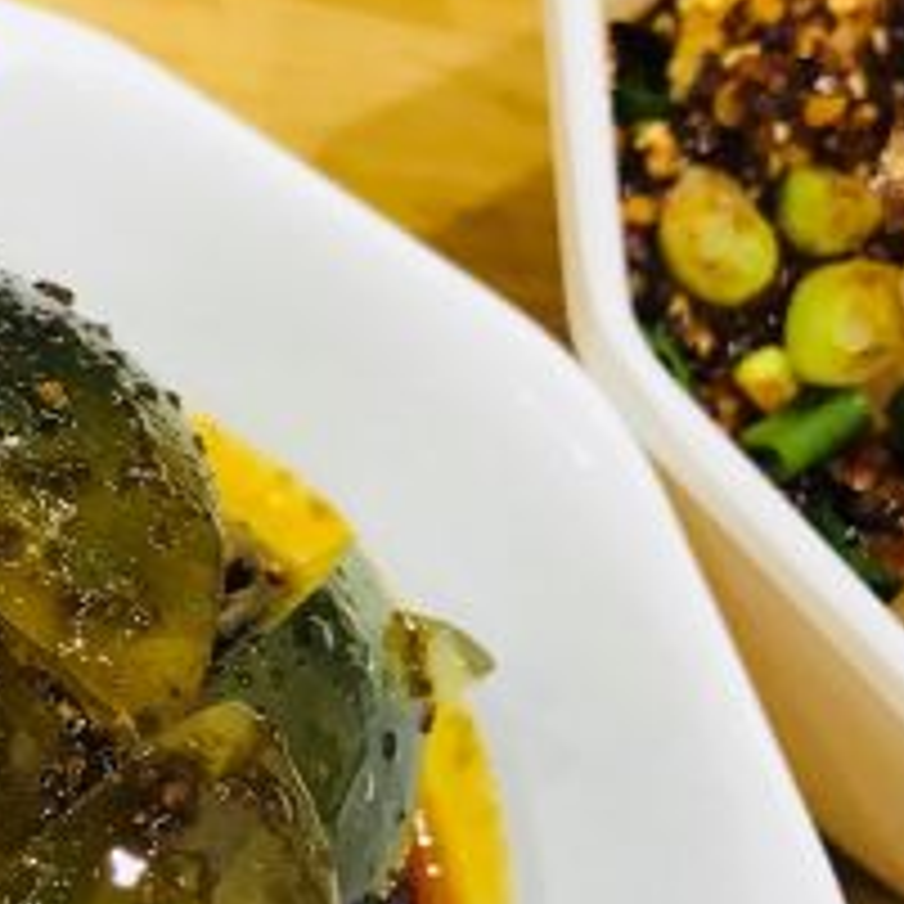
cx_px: -74
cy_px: 765
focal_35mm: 86
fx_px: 2541
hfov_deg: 19.4
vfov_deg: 19.9
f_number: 1.8
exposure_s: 1/17
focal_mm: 3.99
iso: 40
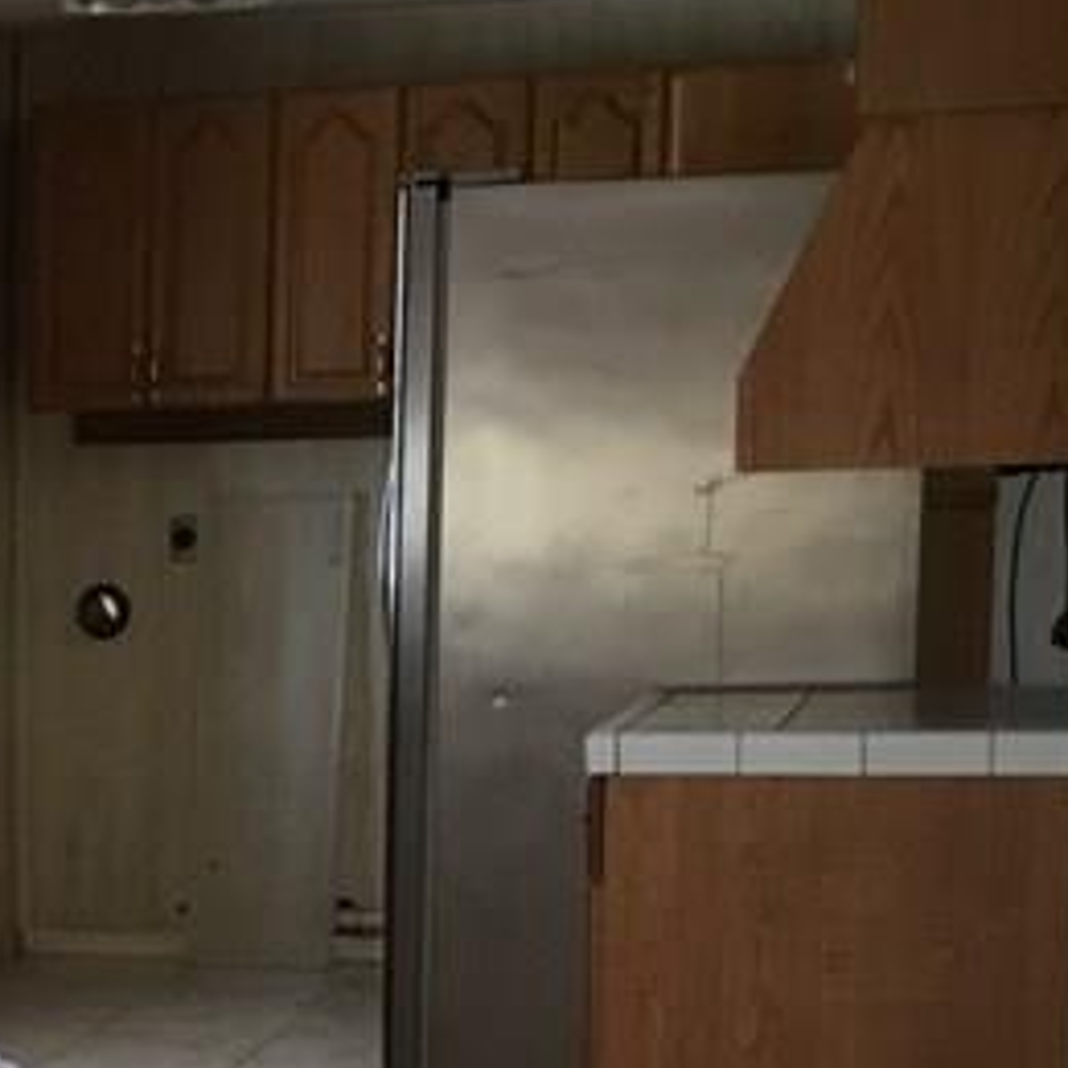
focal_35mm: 108
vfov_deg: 15.9
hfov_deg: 15.0
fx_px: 3770
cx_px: -526
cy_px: 1006
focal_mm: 3.3
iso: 100
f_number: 2.4
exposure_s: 1/30
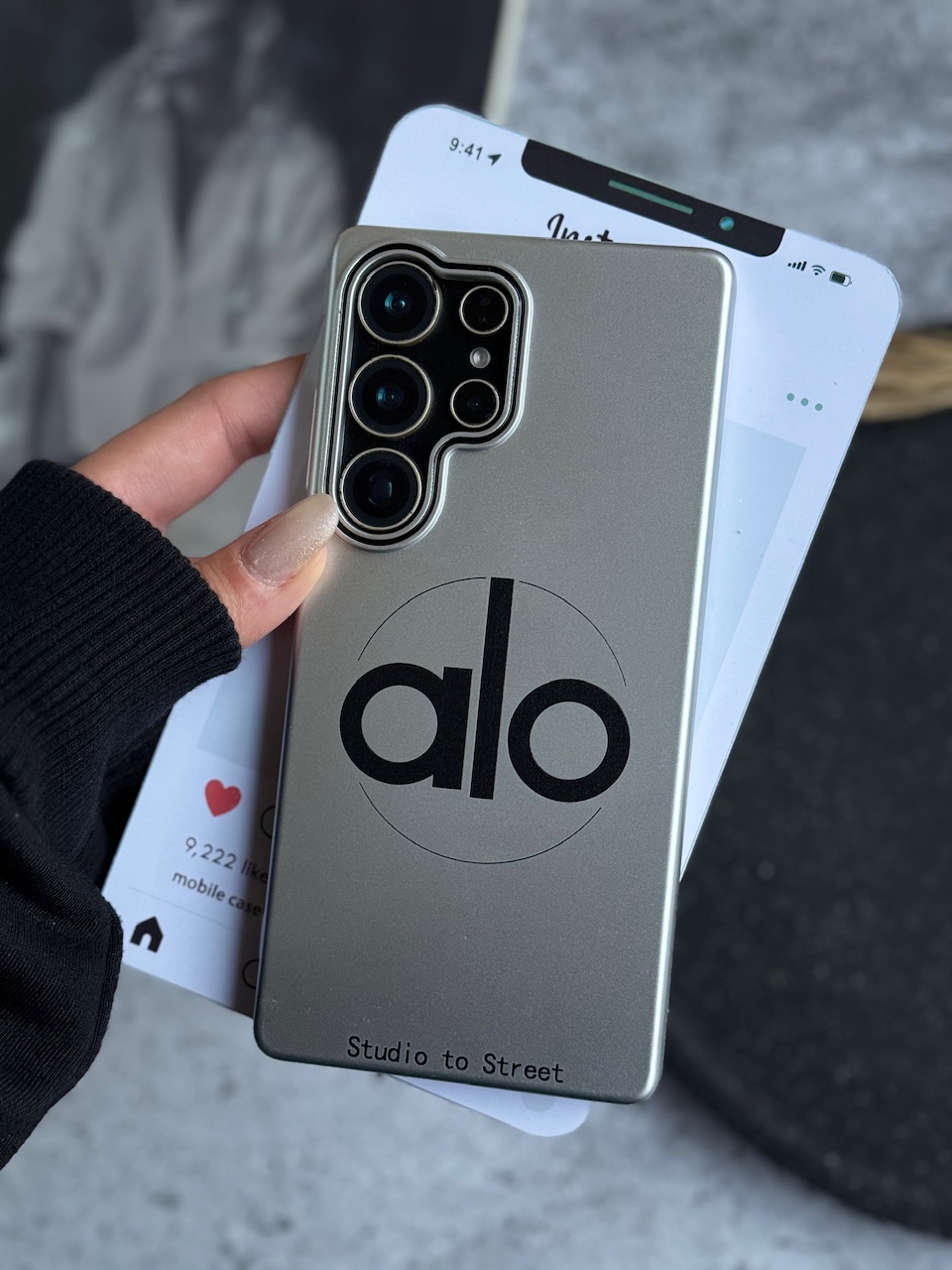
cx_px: 476
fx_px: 1760
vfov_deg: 39.7
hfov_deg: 30.3
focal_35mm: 48
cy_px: 635
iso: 100
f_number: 1.78
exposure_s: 1/1795
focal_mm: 6.76
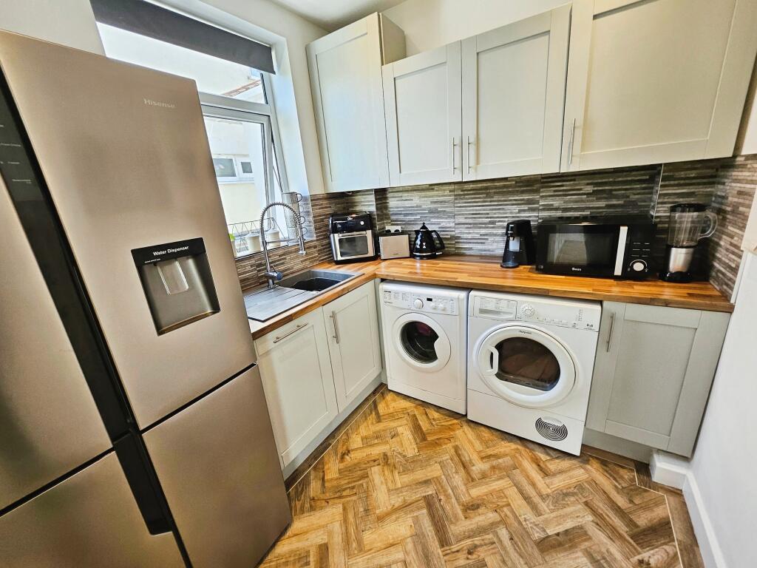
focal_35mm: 13
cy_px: 284
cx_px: 378
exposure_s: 1/50
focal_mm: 1.7
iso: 64
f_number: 2.2
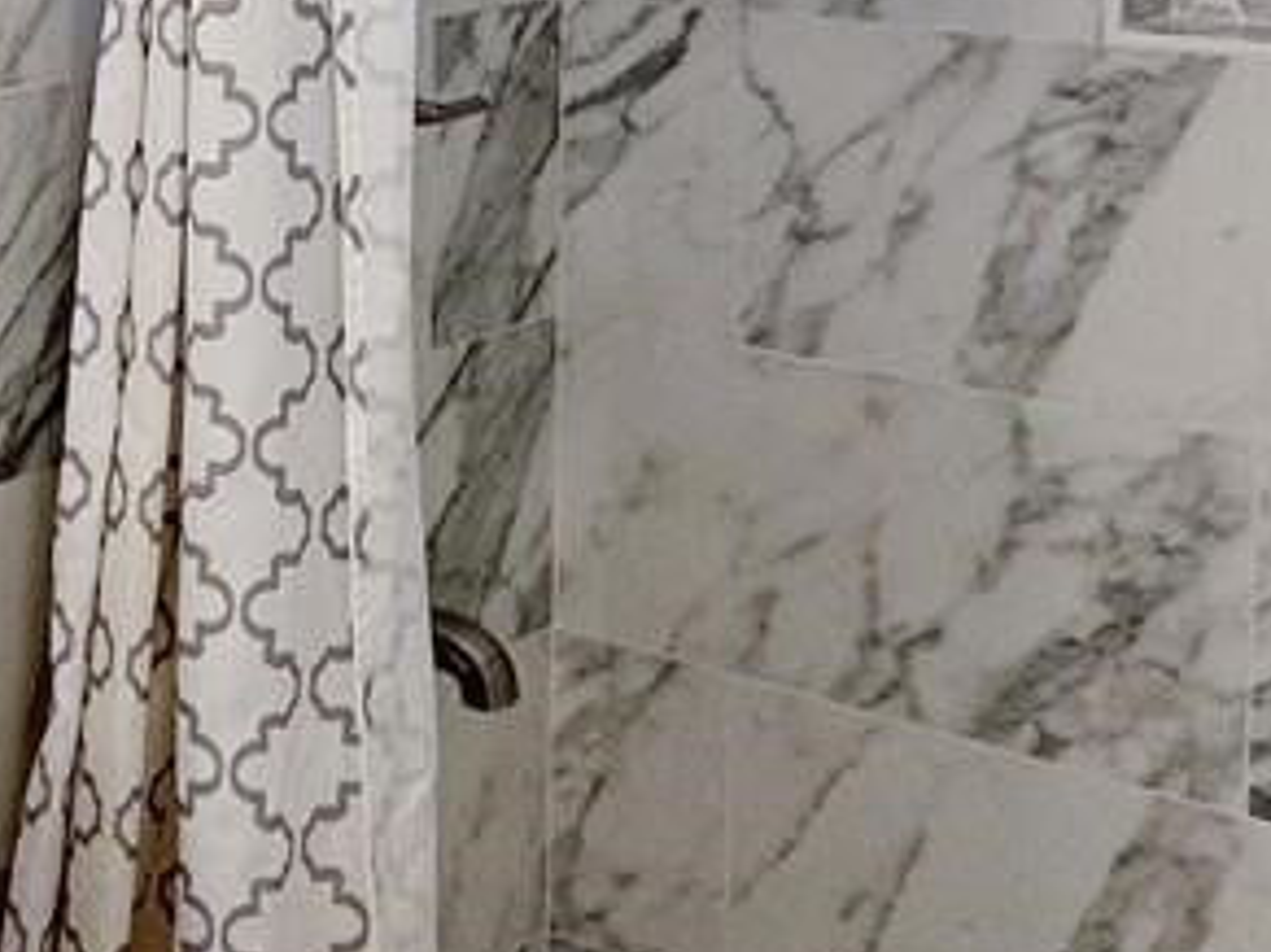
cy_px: -140
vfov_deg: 18.3
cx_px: -533
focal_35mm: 77
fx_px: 2826
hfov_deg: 21.9
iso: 100
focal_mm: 2.22
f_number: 2.2
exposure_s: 1/120
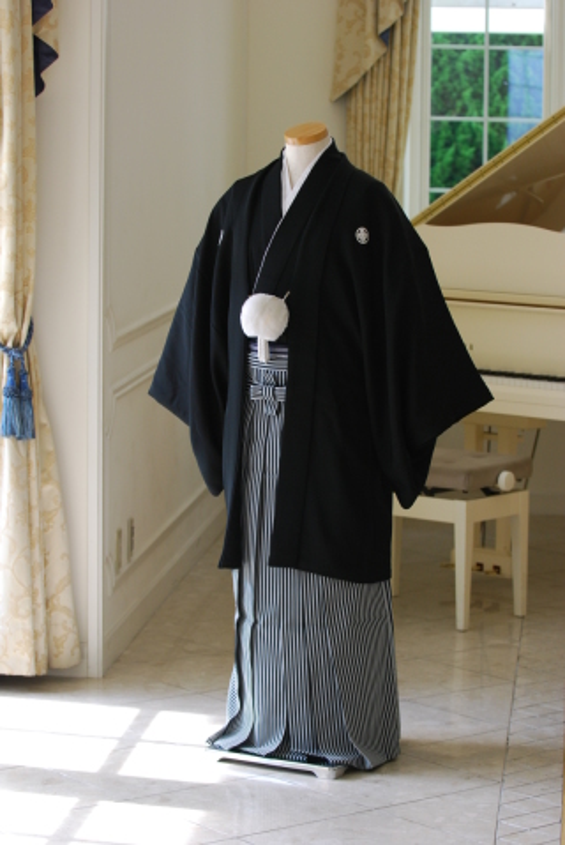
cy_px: 422
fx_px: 2641
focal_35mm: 112
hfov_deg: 12.2
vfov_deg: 18.2
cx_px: 282
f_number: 4
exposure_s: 1/200
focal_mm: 75
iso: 400
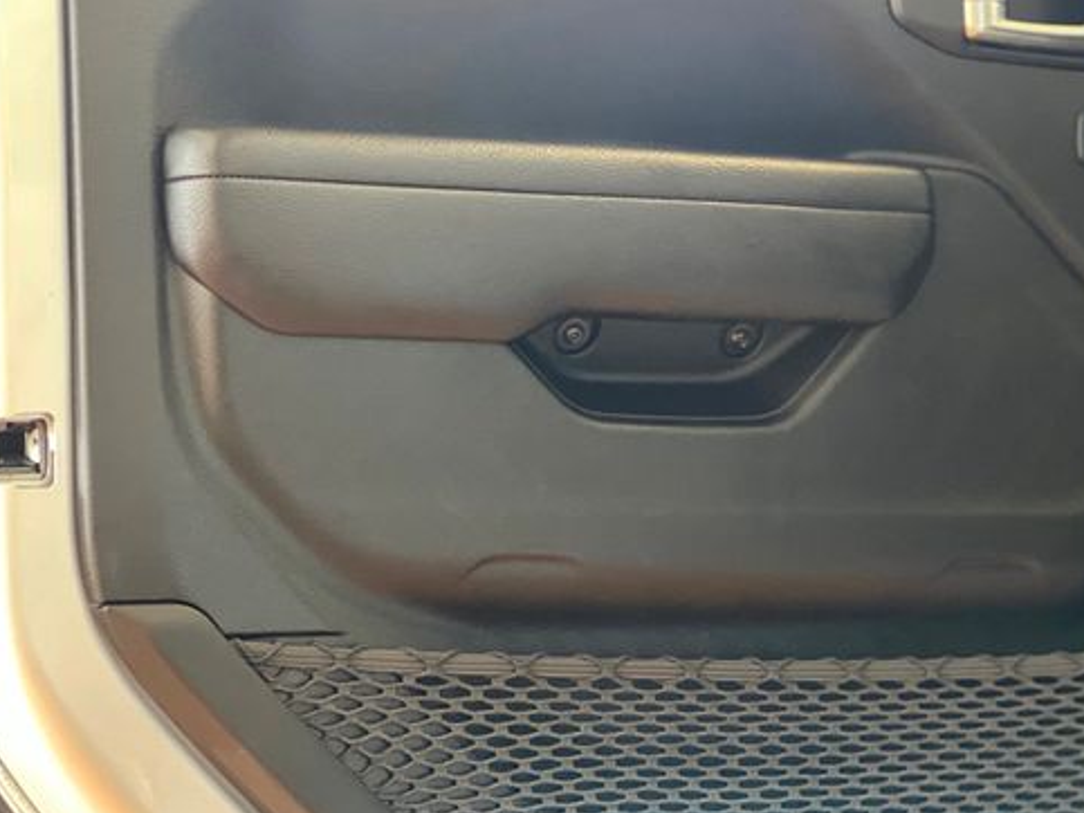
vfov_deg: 14.5
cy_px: 319
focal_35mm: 102
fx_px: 3193
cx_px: 673
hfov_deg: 19.2
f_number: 2.8
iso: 400
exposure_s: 1/20
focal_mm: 9
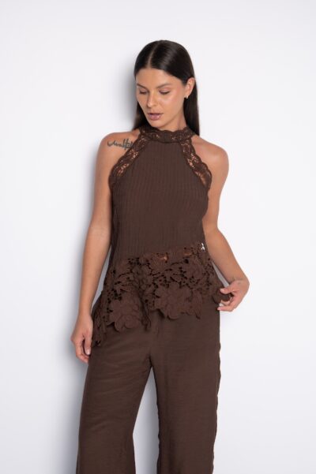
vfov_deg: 42.8
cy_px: 237
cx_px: 158
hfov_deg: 29.2
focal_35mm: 46
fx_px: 606
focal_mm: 46
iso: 200
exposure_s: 1/160
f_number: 5
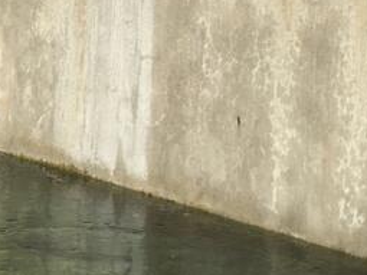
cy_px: -356
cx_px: 81
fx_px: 1611
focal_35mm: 152
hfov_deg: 12.9
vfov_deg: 8.9
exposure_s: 1/1304
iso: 25
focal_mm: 4.15
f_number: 2.2
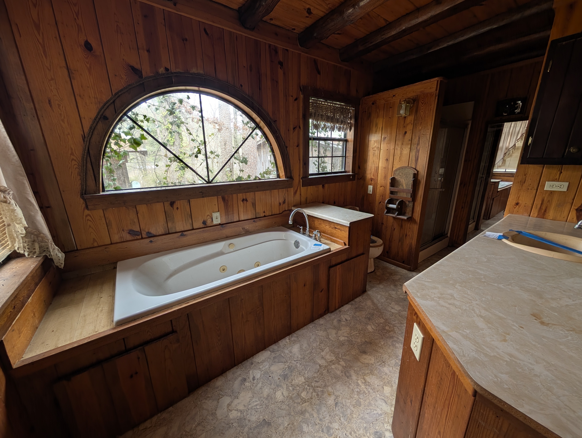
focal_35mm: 12
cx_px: 291
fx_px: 202
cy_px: 219
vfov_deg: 94.6
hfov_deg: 110.5
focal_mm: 2.02
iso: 53
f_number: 1.7
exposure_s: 1/64.3
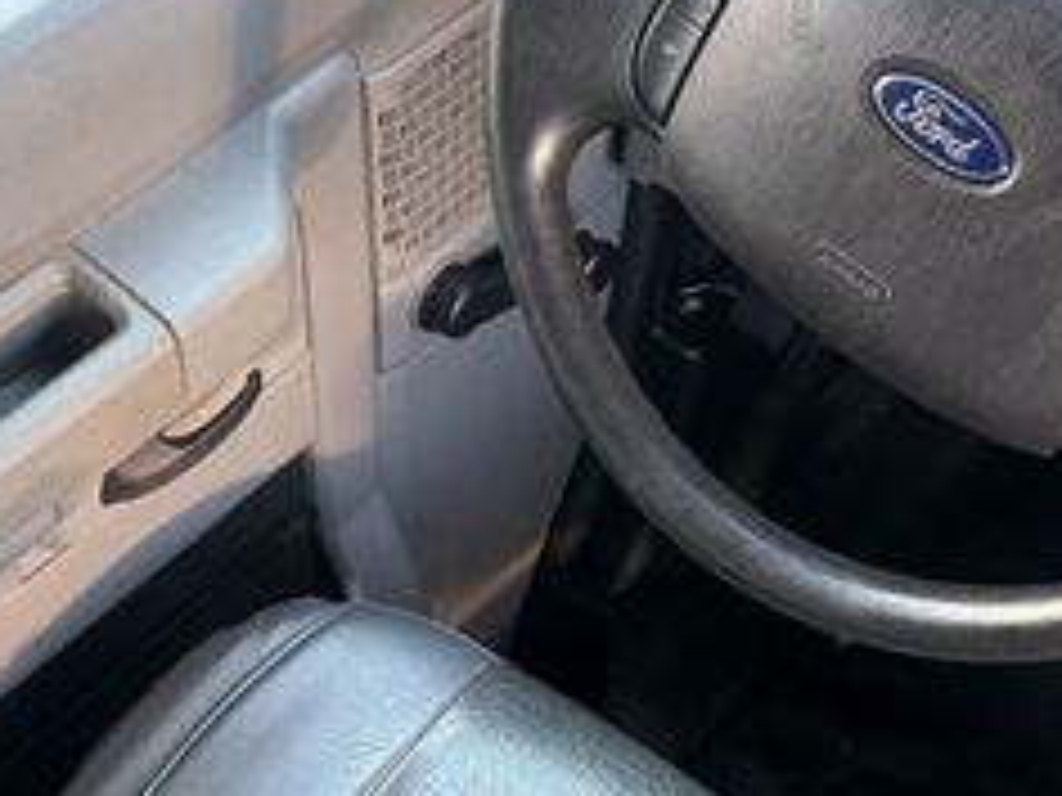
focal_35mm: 65
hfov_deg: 29.8
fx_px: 1994
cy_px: 800
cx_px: 464
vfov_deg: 21.8
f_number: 1.78
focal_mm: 6.76
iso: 250
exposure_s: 1/60
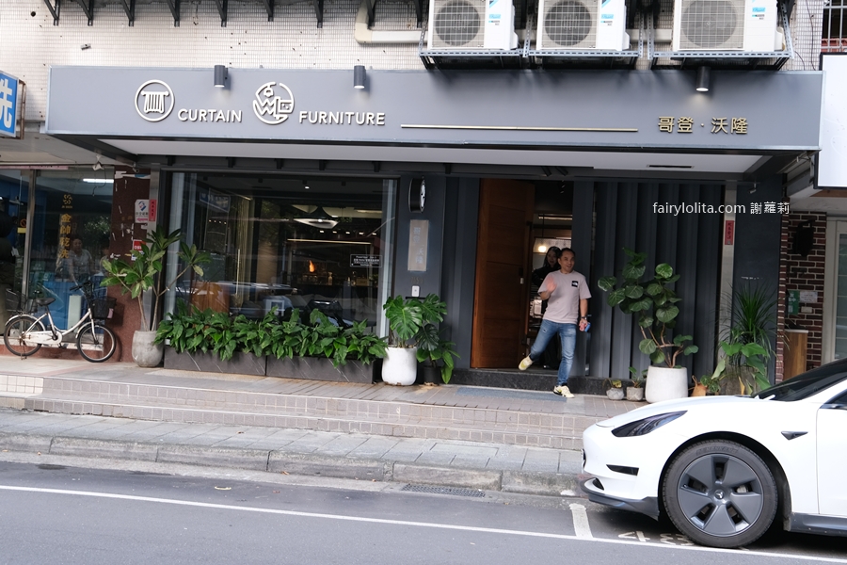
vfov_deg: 37.9
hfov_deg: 54.4
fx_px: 823
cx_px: 424
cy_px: 282
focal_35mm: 35
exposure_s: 1/60
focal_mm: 23
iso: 160
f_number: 4
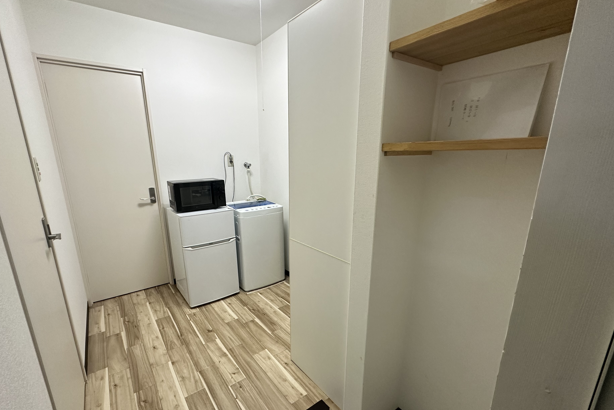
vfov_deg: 73.6
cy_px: 225
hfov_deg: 96.6
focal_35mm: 16
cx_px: 290
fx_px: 273
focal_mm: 2.22
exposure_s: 1/60
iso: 160
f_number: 2.2
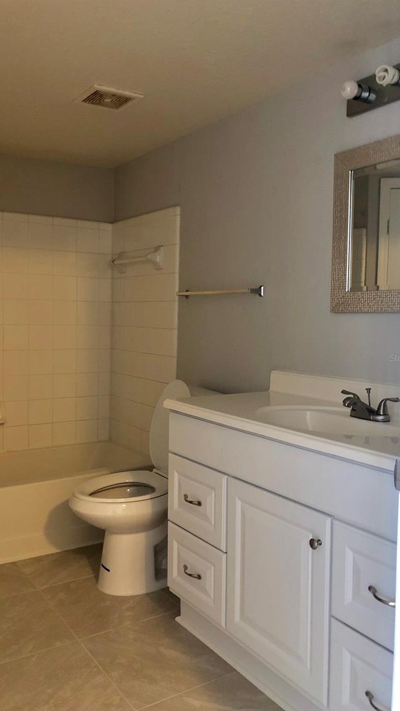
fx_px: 585
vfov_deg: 62.6
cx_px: 161
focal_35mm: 31
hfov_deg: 37.6
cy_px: 358
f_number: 1.8
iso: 100
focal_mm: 3.99
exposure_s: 1/6
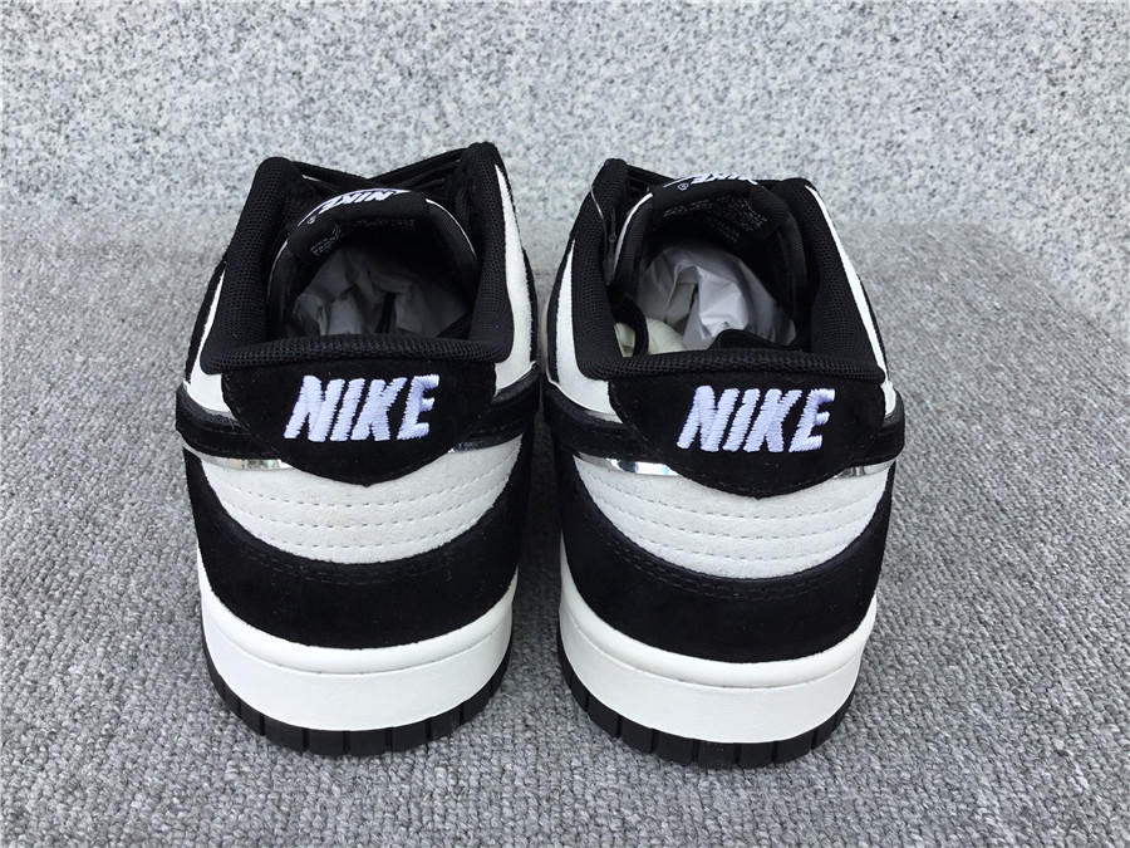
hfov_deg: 58.4
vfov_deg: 45.4
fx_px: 1012
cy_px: 424
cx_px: 565
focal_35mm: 31
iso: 25
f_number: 2.4
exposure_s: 1/369
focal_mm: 3.3
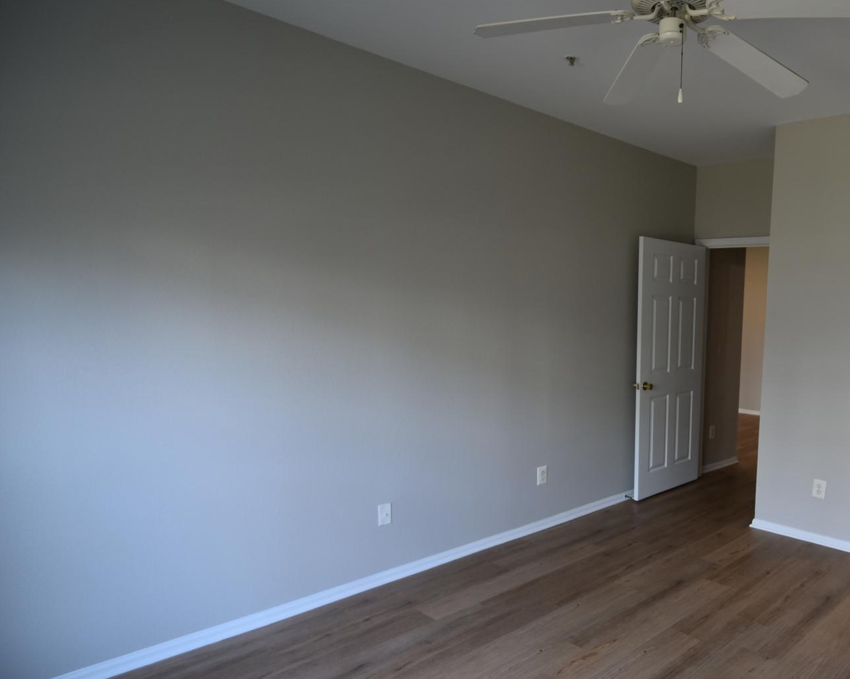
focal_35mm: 24
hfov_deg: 65.0
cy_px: 404
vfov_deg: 58.3
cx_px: 662
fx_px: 604
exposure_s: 1/60
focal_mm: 16
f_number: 4
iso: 500
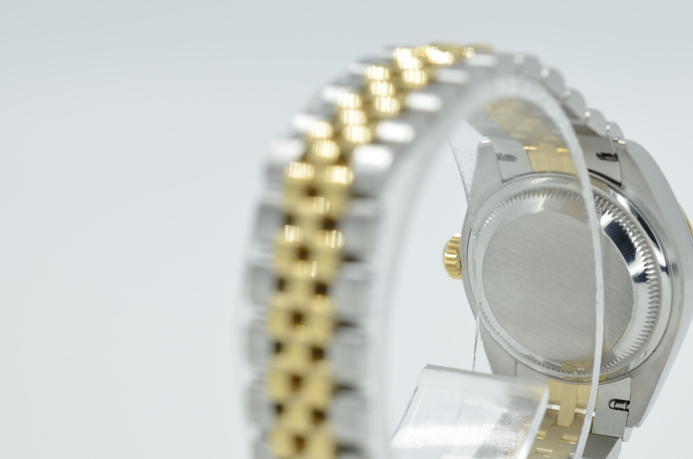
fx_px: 1633
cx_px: 460
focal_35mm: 85
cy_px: 320
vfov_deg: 16.0
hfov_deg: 23.9
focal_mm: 40
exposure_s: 1/40
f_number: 8
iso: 100
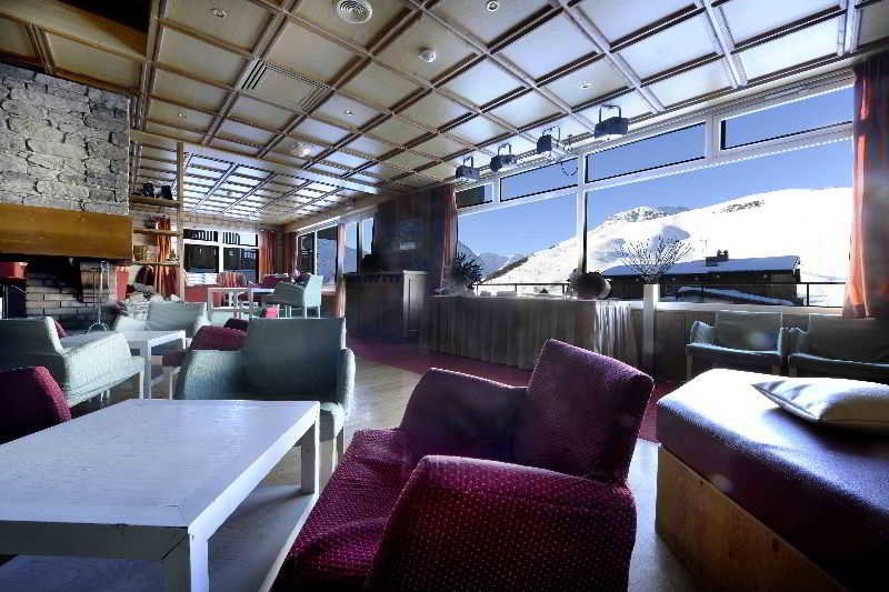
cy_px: 296
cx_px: 444
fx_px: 346
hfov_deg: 104.3
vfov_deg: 81.2
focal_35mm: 14
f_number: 16
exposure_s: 1/40
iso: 100
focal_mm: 14
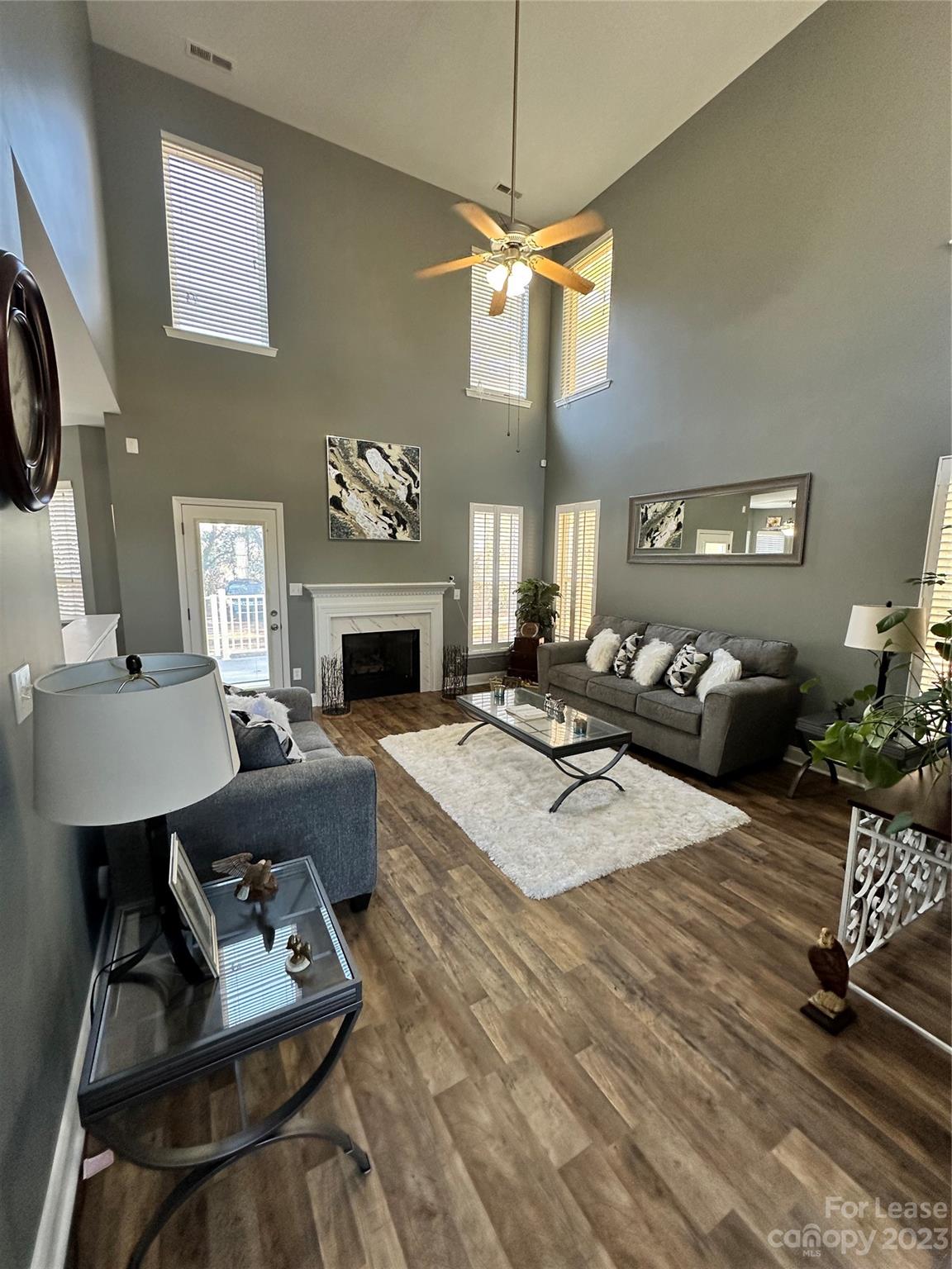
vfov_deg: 102.1
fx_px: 513
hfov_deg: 85.7
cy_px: 634
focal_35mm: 14
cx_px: 476
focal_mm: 2.22
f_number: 2.2
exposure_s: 1/60
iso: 250
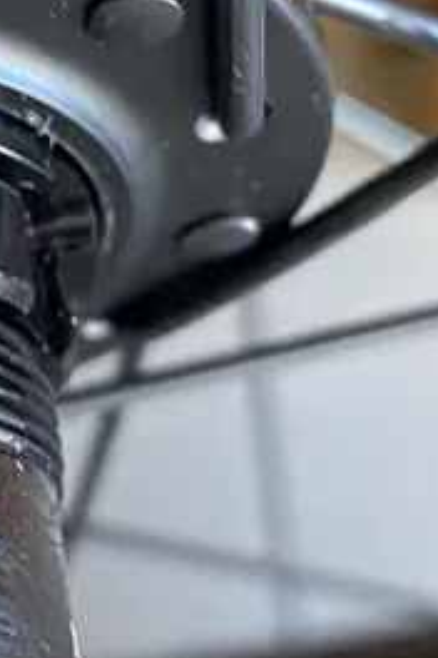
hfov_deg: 12.7
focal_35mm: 105
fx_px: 1916
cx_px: -110
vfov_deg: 19.4
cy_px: 389
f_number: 1.8
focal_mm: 4.25
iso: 500
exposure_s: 1/50
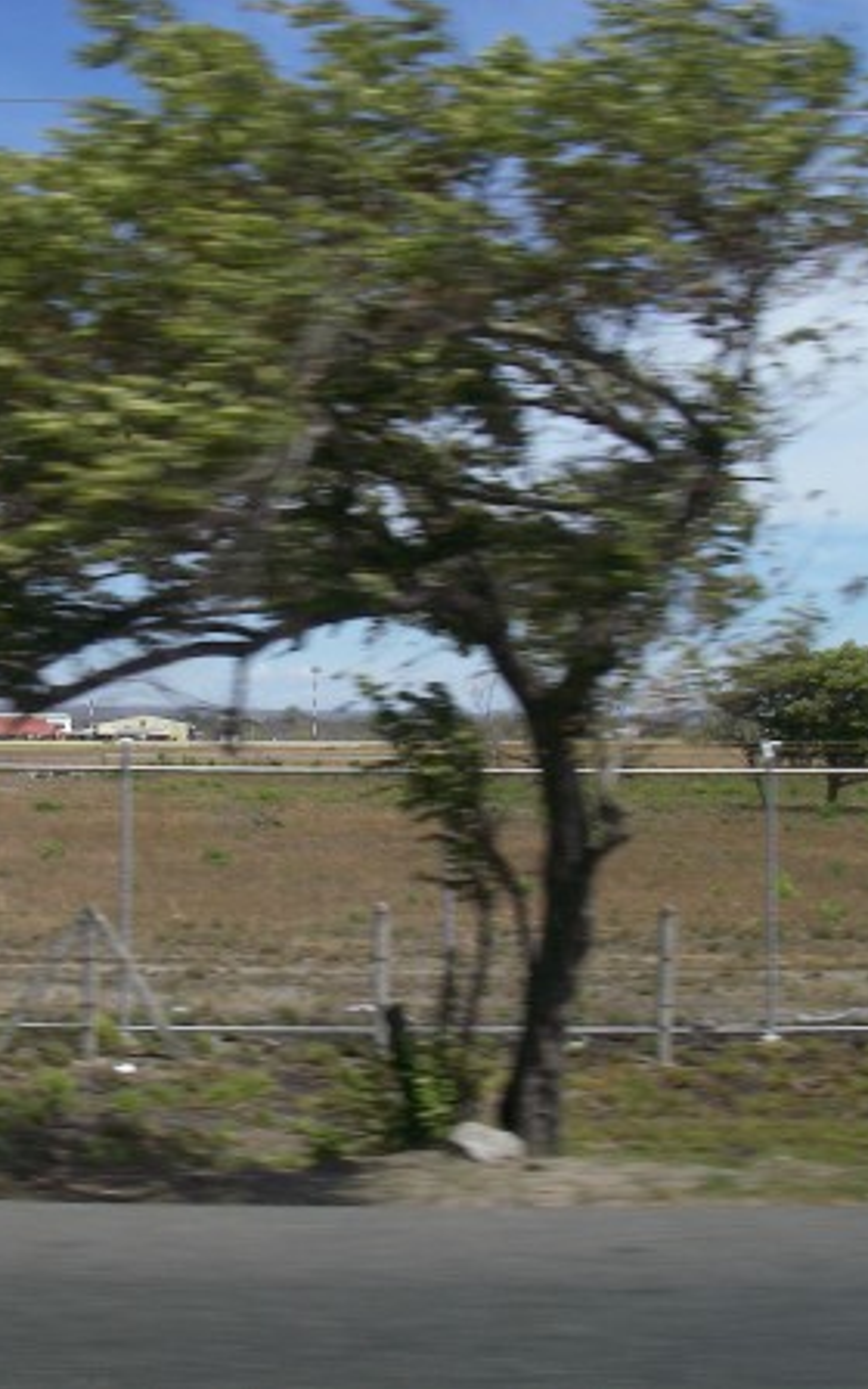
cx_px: 149
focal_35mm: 54
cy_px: 694
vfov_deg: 37.5
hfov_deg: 23.6
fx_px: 2044
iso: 64
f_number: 6.6
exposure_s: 1/250
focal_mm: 6.3
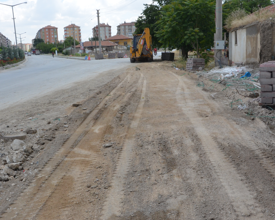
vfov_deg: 34.9
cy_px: 124
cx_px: 126
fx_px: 350
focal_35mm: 43
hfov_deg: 42.9
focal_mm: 22
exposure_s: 1/500
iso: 800
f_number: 11
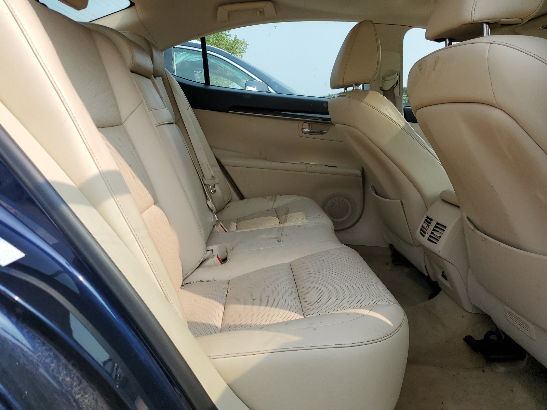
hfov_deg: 67.3
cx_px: 274
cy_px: 205
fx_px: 411
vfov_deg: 53.1
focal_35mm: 26
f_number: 1.5
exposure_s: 1/1667
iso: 50
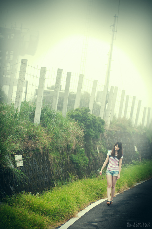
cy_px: 114
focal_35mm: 120
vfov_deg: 17.1
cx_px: 76
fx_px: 762
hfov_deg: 11.4
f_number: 5
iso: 400
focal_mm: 80
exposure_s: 1/1000
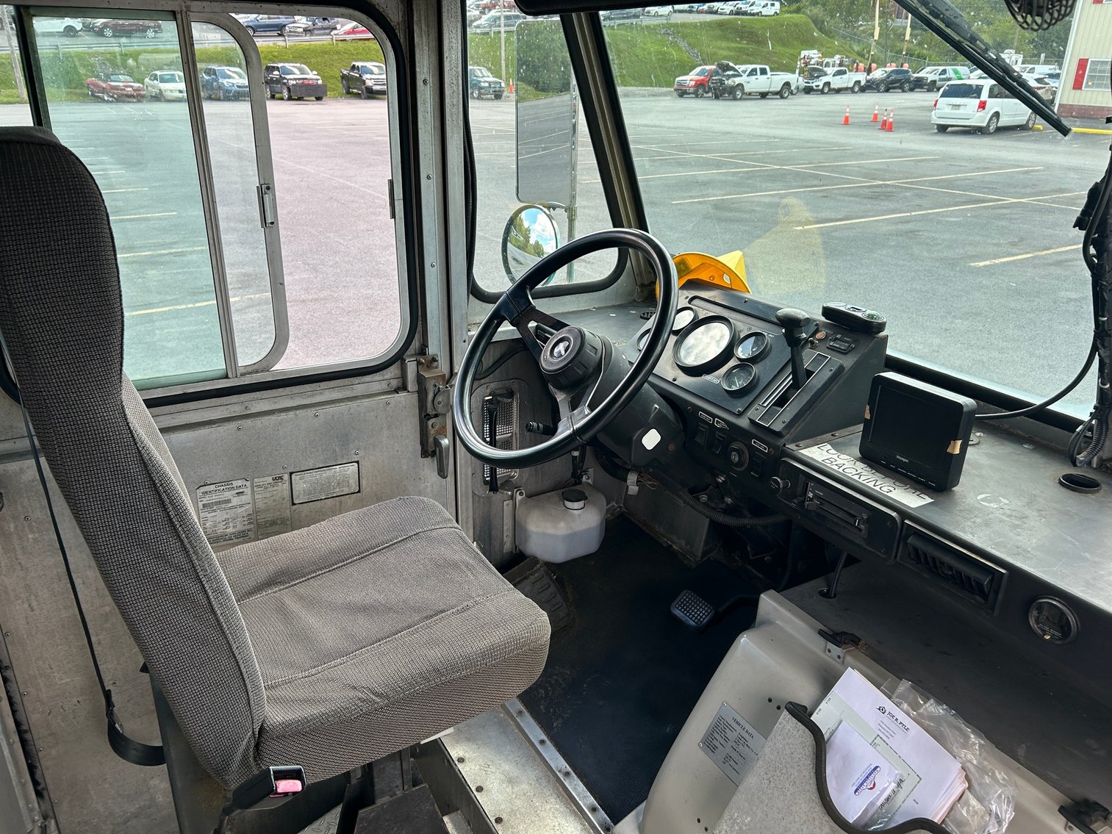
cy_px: 417
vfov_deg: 53.1
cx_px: 556
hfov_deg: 67.3
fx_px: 835
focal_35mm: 26
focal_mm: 5.7
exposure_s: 1/408
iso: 50
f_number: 1.5
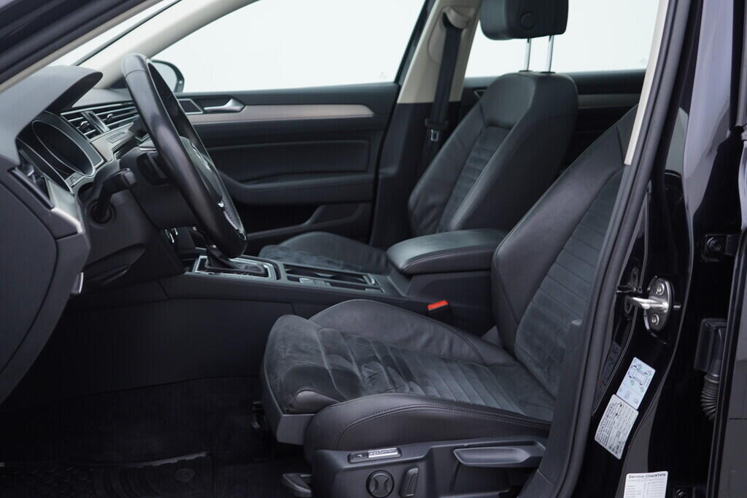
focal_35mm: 36
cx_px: 374
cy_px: 249
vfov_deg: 36.9
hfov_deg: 53.1
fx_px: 747
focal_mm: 24
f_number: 3.2
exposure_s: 1/50
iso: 125
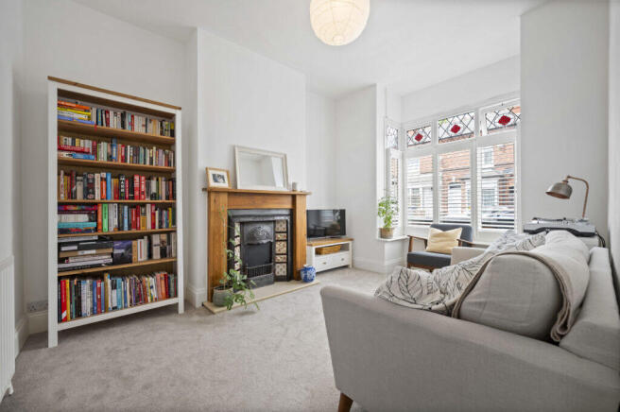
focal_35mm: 14
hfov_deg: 104.3
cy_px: 206
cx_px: 310
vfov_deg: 81.1
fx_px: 241
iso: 400
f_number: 7.1
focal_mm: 14
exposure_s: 1/13
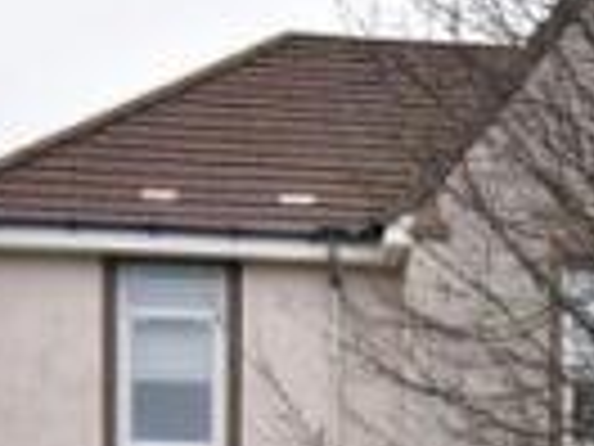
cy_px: 782
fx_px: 1843
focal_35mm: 107
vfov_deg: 12.7
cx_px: 364
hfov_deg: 18.3
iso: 220
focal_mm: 15
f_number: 5.3
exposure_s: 1/200
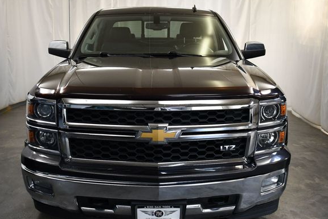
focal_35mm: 40
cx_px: 159
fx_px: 365
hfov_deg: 48.4
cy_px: 115
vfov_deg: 33.5
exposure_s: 1/160
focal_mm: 18
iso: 800
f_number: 3.5
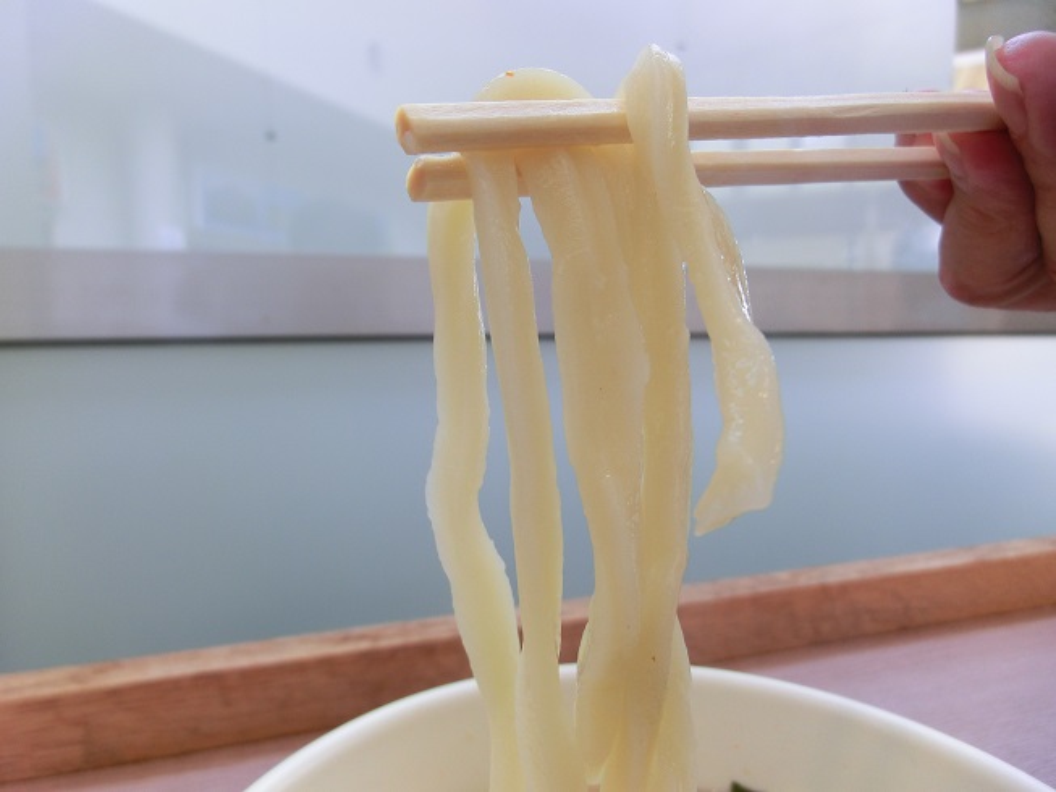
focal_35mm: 24
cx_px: 528
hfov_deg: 71.6
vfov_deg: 56.8
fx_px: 732
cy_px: 396
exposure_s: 1/100
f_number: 3
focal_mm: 4.24
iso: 100
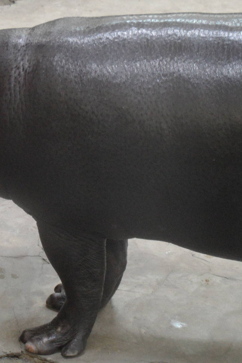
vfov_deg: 12.3
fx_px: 1684
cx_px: 32
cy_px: 182
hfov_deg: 8.2
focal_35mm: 167
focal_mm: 20
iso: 400
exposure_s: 1/6
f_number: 4.4
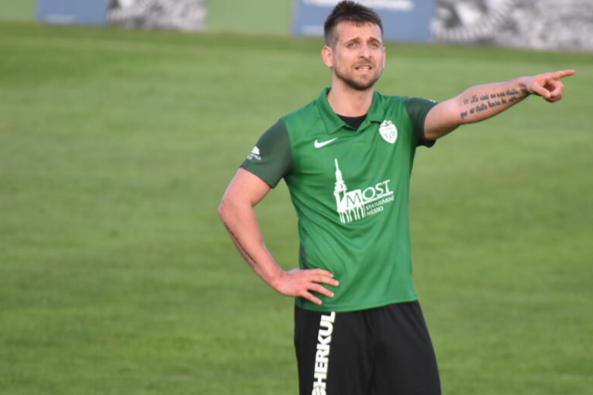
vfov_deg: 2.6
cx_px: 359
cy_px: 157
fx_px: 8828
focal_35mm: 536
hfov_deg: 3.8
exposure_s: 1/640
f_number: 5.6
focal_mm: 270
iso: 800
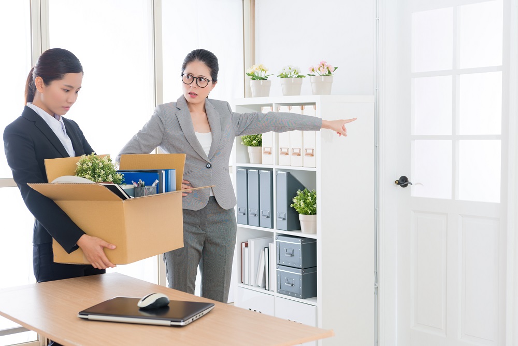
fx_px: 791
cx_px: 259
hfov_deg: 36.2
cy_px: 173
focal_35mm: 55
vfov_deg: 24.6
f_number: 4.5
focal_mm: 55
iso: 125
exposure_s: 1/100
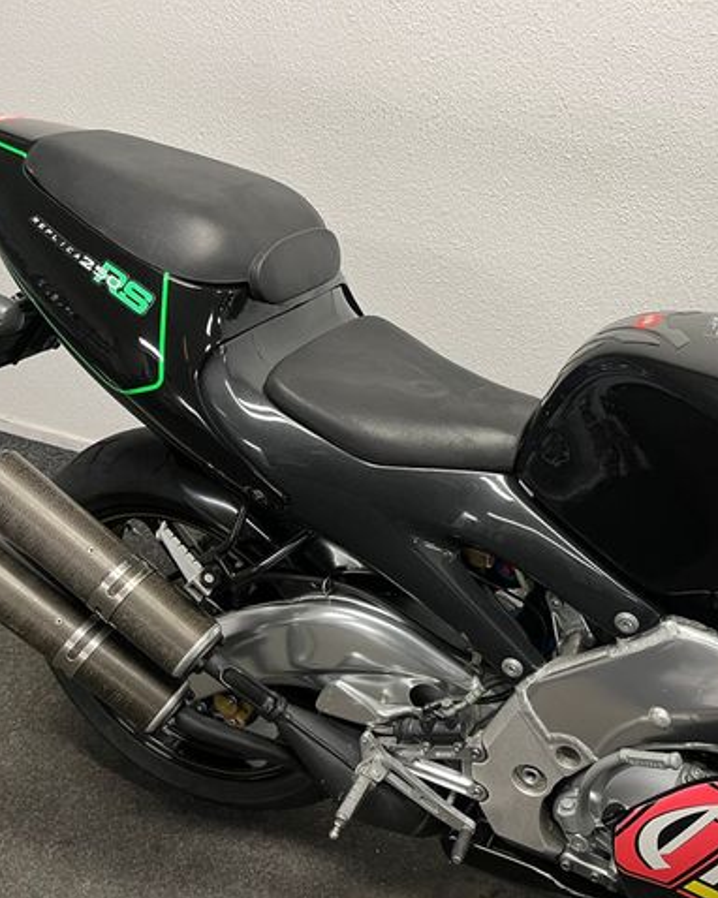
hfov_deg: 42.9
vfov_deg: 52.9
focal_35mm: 34
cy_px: 449
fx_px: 904
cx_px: 464
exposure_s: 1/50
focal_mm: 5.1
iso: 100
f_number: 1.6
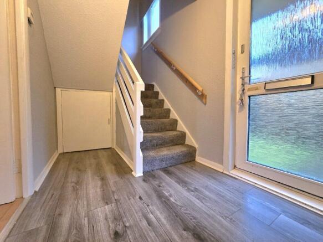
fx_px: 121
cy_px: 121
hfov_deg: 106.2
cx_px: 162
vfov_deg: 89.9
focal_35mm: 13
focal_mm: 2.2
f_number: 2.2
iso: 640
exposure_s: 1/50
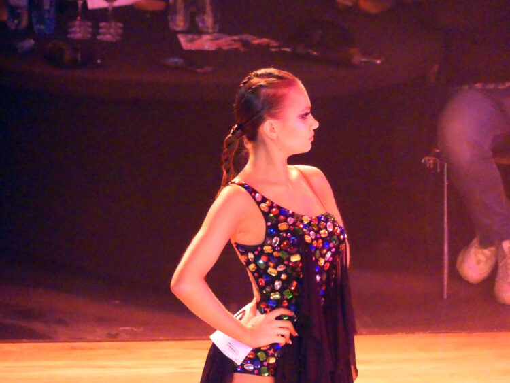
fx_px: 8371
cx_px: 255
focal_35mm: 568
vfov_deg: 2.6
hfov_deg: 3.5
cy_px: 192
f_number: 2.8
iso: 3200
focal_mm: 102.2
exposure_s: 1/80
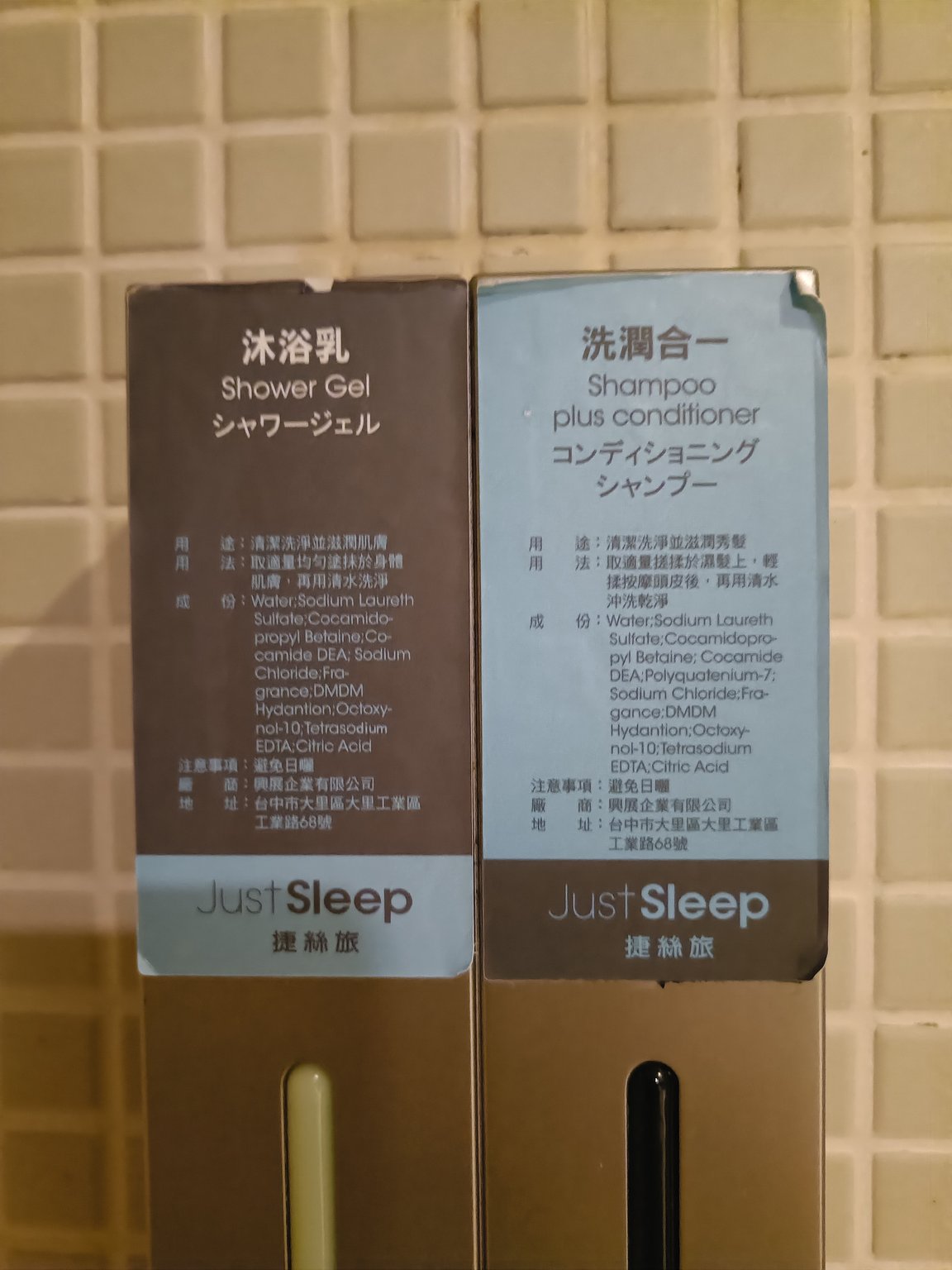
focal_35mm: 25
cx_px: 476
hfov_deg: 54.9
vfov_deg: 69.4
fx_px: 917
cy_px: 635
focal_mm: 4.7
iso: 3200
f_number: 1.7
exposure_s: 1/20
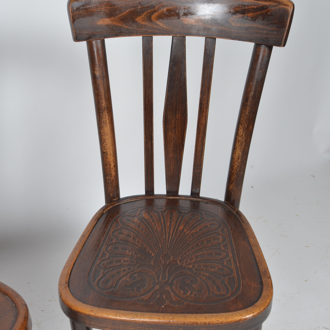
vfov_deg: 35.9
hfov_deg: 36.1
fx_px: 507
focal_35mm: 47
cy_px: 199
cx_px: 167
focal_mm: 24
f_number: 11
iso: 100
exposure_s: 1/125
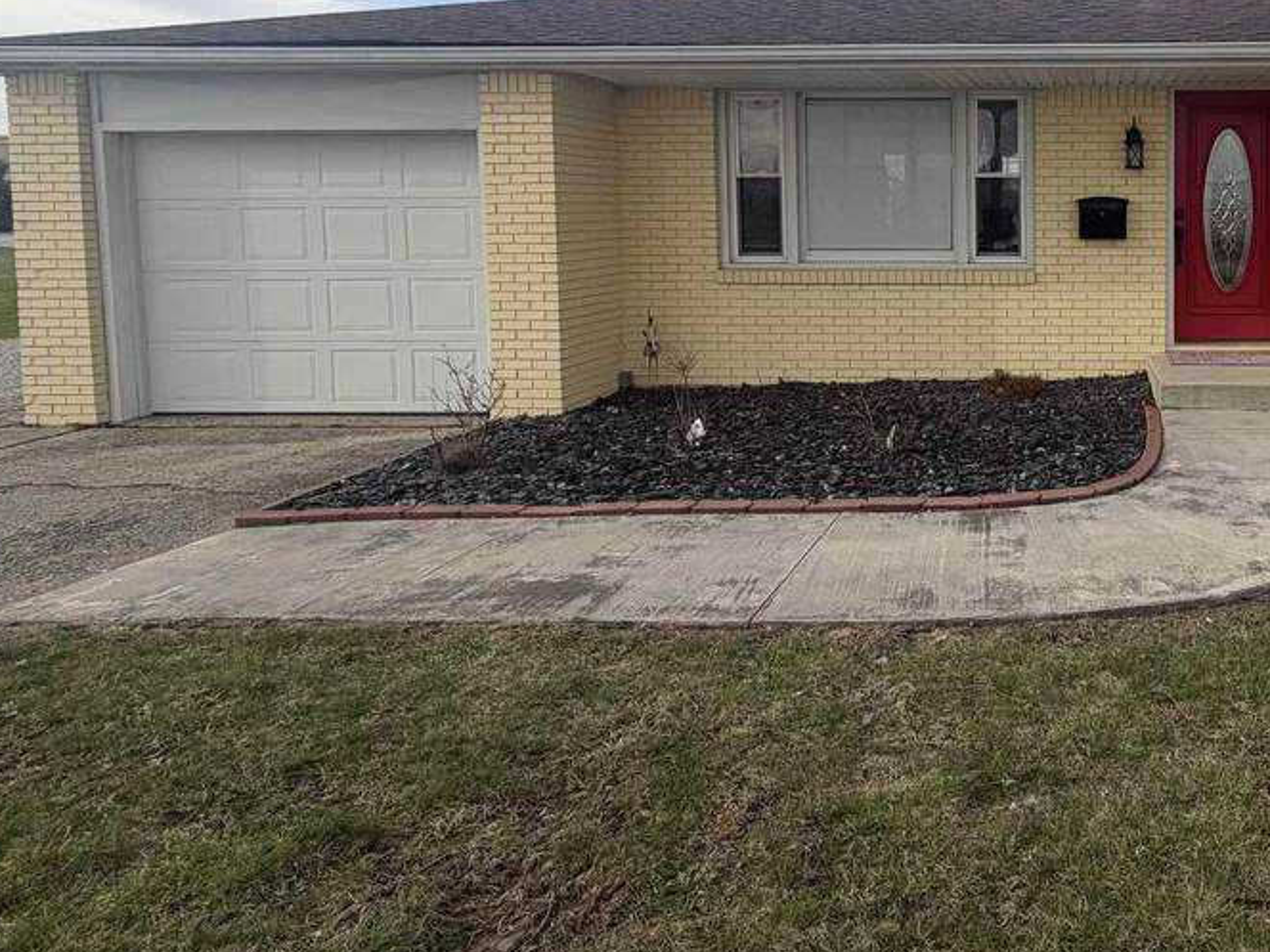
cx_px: 1088
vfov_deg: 49.7
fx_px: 991
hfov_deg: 58.1
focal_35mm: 27
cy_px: 260
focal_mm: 2.22
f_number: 2.2
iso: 32
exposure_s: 1/770
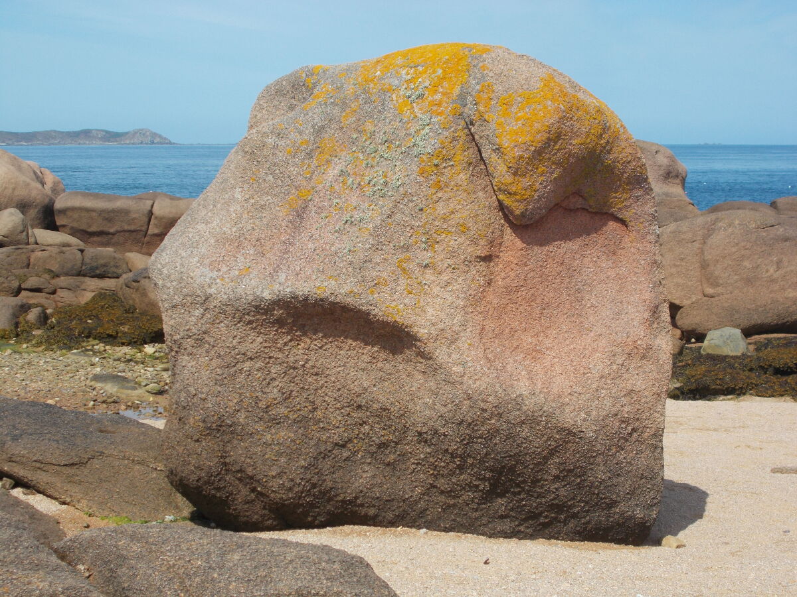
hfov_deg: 29.4
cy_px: 298
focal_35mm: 66
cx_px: 398
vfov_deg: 22.3
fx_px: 1520
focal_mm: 11.8
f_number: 5.3
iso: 80
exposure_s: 1/500
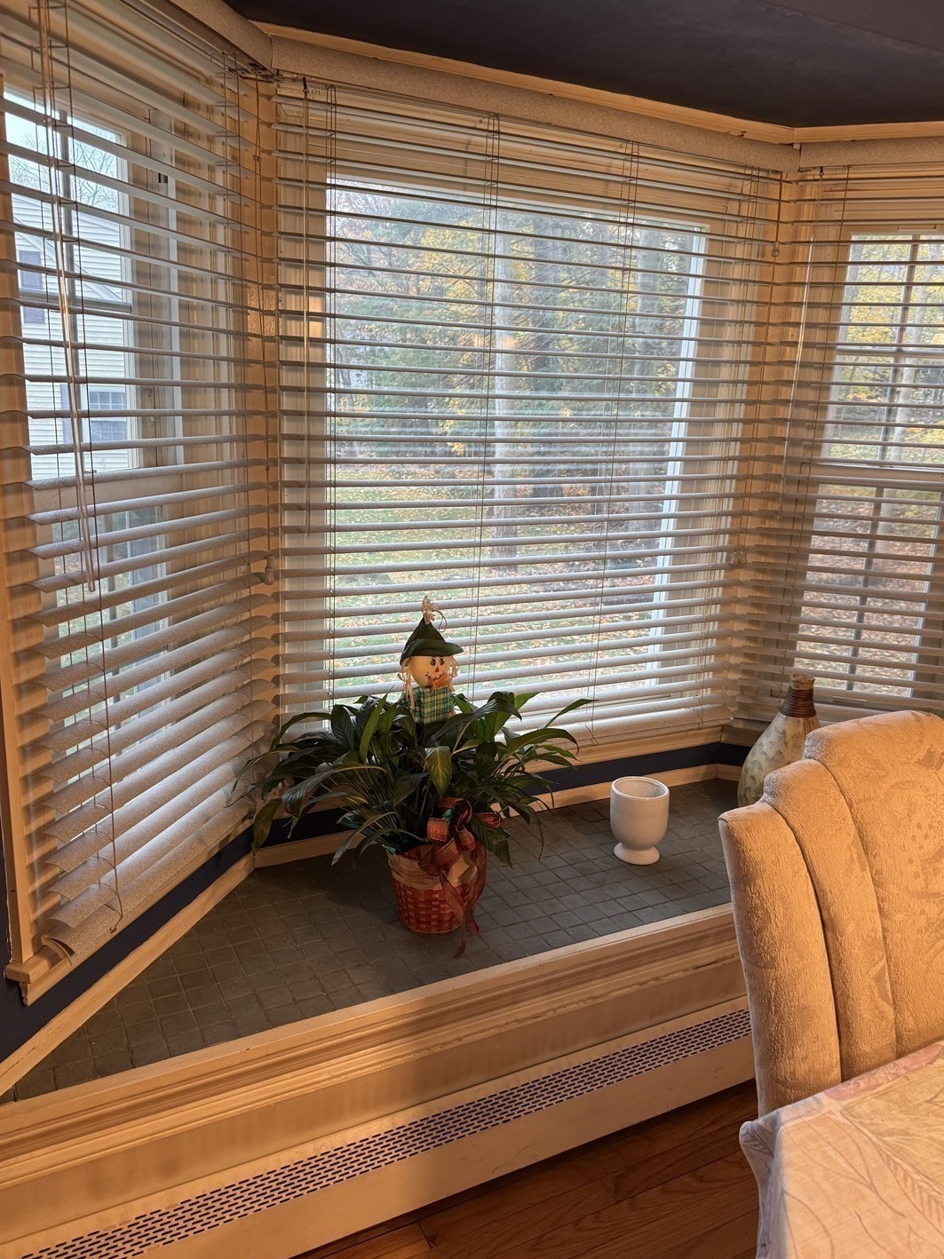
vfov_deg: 67.3
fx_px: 946
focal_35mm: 26
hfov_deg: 53.0
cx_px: 462
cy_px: 618
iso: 200
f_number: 1.78
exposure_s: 1/60
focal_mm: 6.76
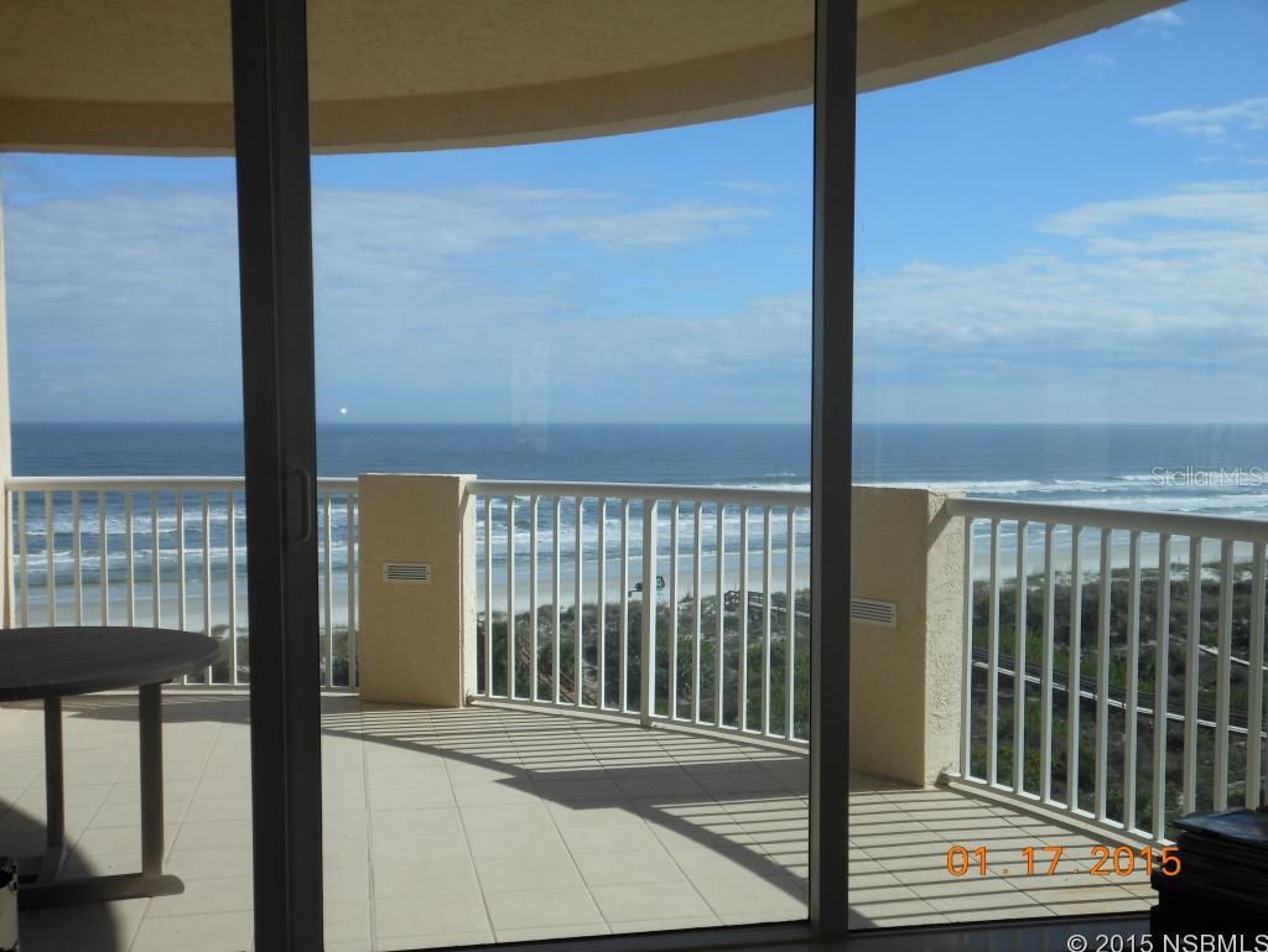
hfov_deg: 49.0
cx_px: 634
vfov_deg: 37.8
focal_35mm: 38
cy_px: 476
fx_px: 1393
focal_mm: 6.8
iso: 80
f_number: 3.6
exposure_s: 1/640
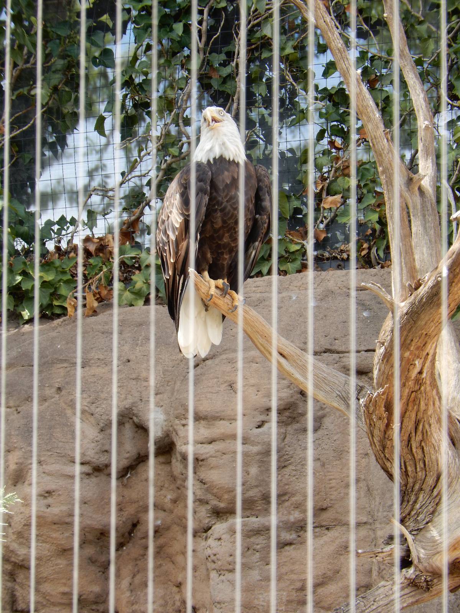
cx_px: 230
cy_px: 306
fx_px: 4731
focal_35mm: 267
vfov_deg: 7.4
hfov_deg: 5.6
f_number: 5.9
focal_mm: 47.8
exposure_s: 1/80
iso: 125
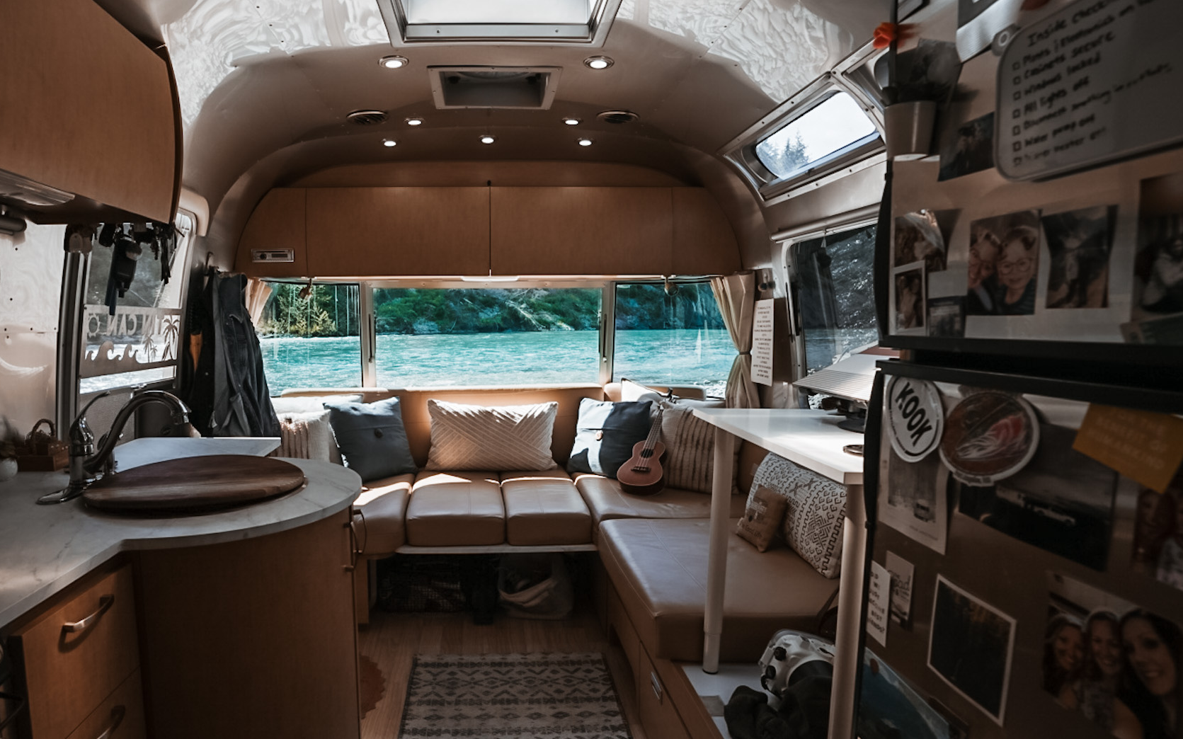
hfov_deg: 84.4
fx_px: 645
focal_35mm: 20
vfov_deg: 59.6
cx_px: 493
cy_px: 399
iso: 400
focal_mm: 16
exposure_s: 1/200
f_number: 7.1
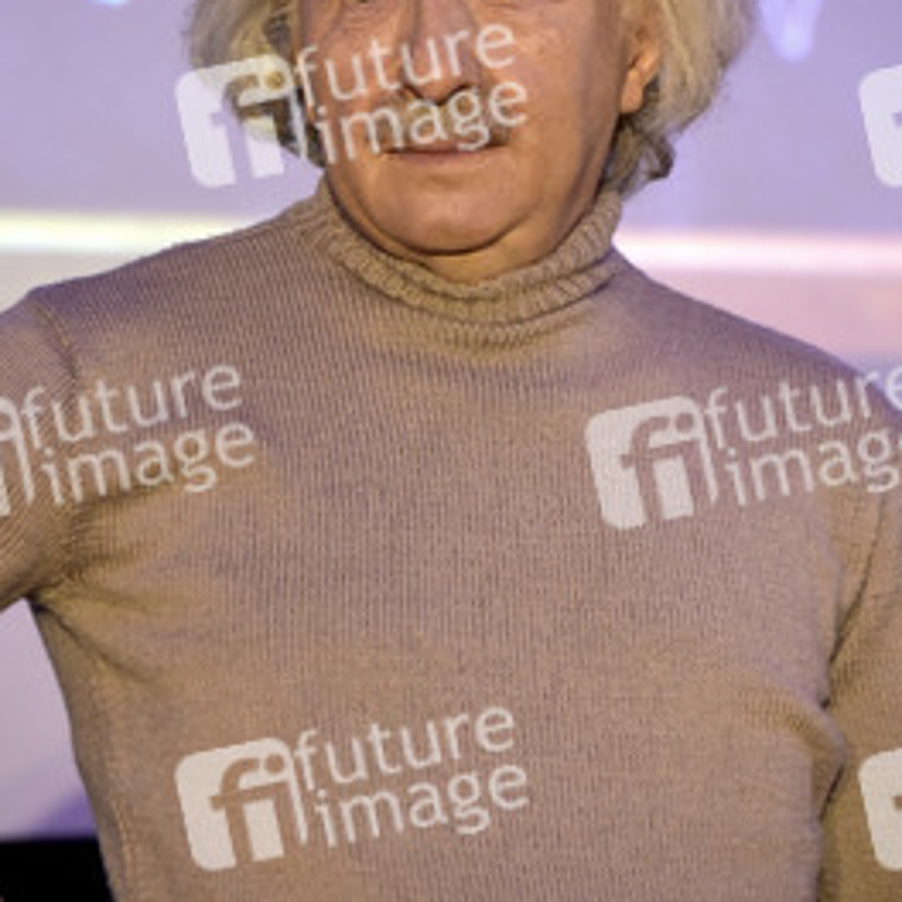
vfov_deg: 8.5
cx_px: 451
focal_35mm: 206
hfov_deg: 8.5
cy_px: 277
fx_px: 6073
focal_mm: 160
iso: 2500
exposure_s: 1/80
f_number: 5.6
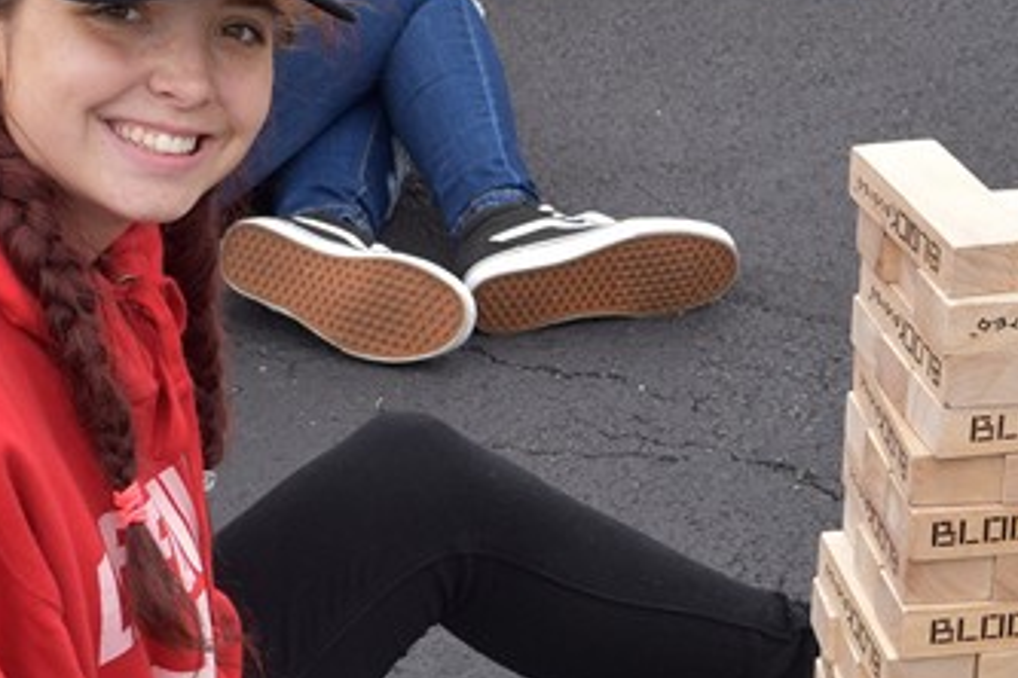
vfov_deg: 10.5
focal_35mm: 130
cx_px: 822
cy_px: 444
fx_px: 3690
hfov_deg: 15.6
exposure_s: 1/250
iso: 360
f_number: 8
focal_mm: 29
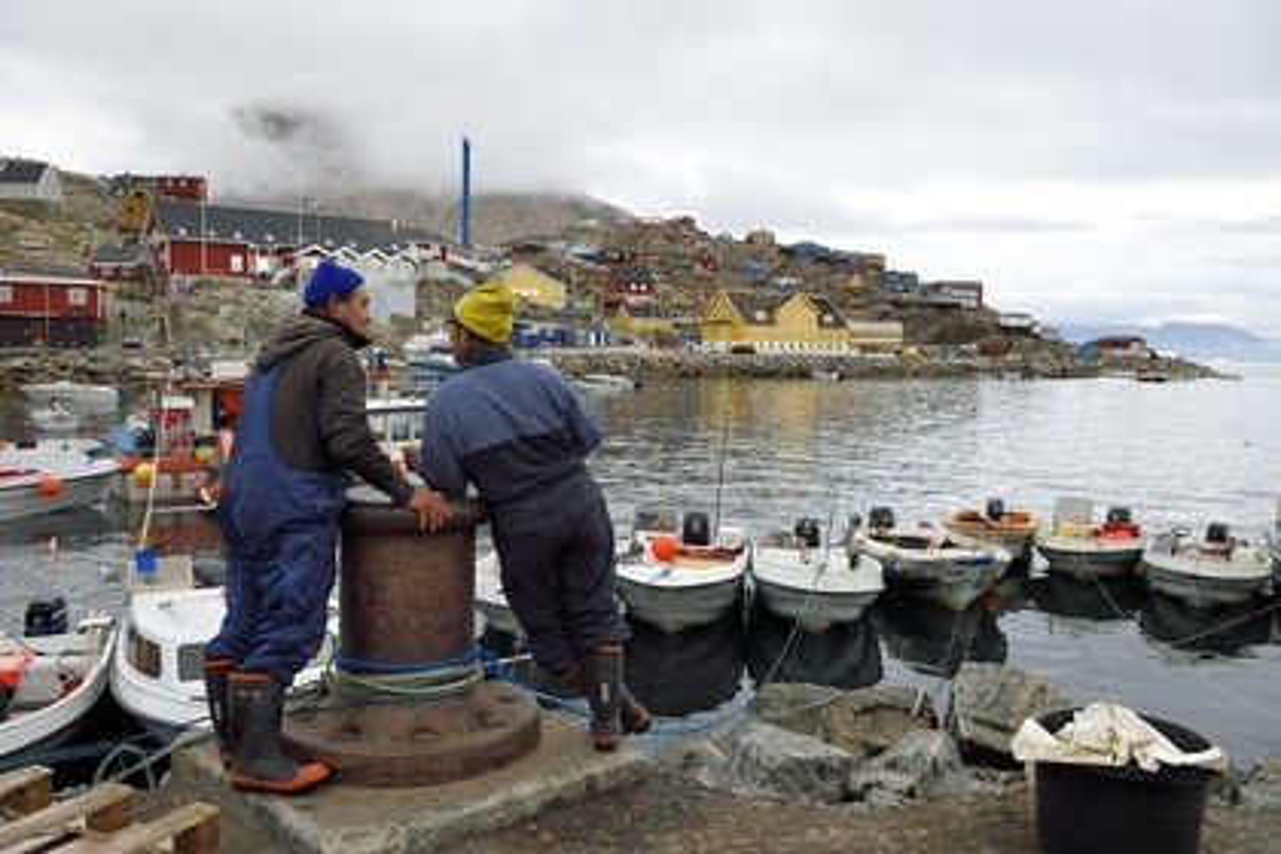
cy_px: 427
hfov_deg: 58.7
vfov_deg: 41.1
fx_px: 1139
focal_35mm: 32
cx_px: 640
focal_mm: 32
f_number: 8
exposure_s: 1/320
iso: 400
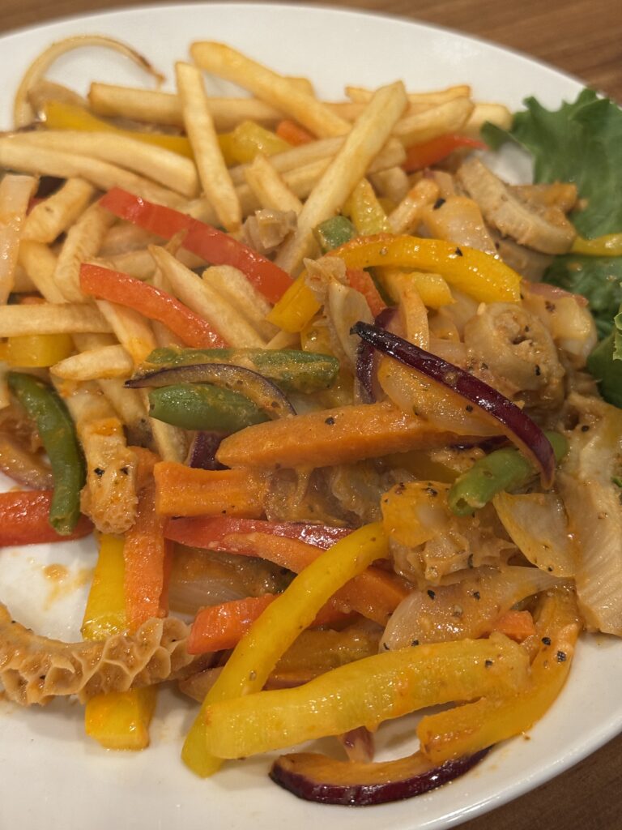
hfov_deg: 30.3
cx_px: 311
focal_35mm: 48
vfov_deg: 39.7
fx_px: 1150
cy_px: 415
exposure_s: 1/50
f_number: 1.78
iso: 160
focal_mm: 6.76
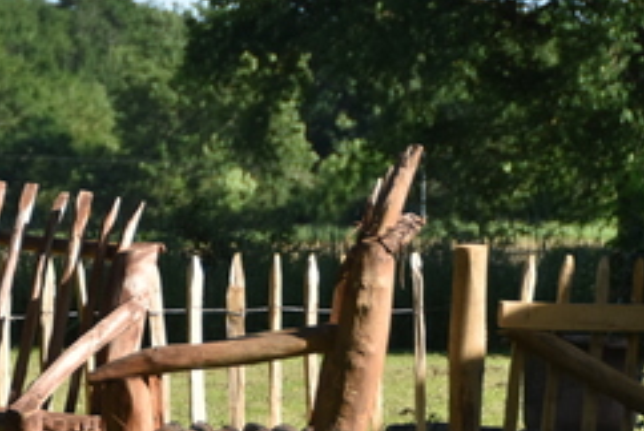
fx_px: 7092
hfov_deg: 5.1
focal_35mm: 396
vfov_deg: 3.5
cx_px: -404
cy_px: 359
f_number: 5.6
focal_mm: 80
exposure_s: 1/1600
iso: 400
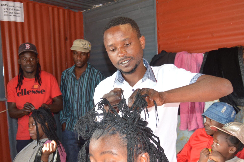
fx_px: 298
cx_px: 98
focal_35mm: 44
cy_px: 100
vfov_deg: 30.3
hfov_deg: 44.3
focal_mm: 22
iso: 400
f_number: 4
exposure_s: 1/100
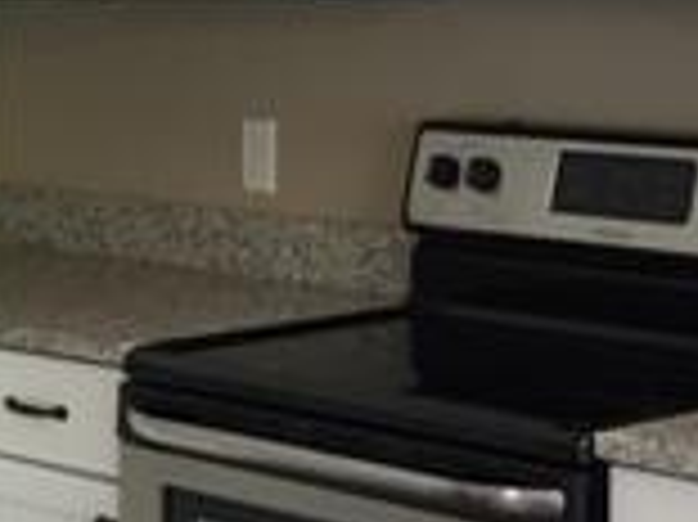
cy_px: 99
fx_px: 2418
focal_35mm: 120
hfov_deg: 16.2
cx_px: 27
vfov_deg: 12.3
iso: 100
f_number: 2.2
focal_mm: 4.15
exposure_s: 1/30
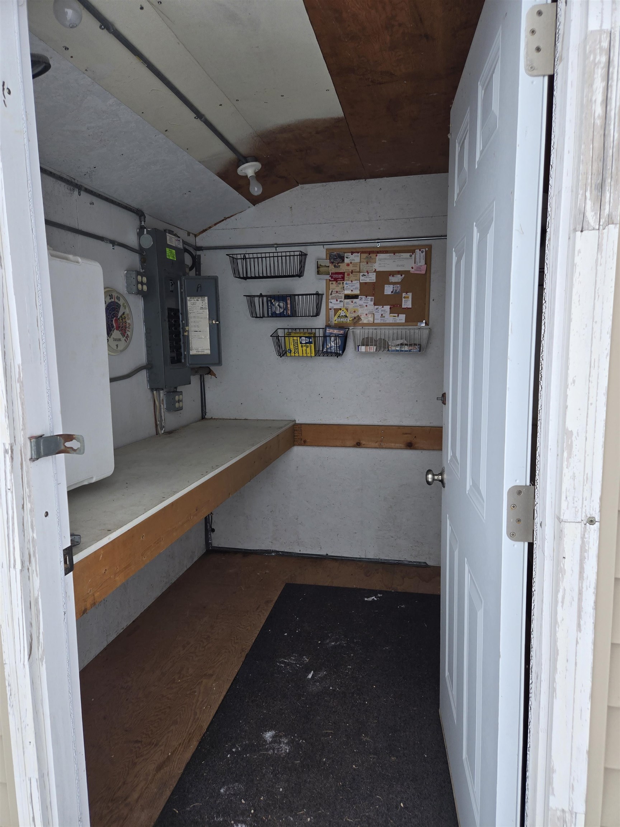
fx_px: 549
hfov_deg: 58.9
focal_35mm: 23
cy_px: 414
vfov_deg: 73.9
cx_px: 310
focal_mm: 5.4
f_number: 1.8
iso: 25
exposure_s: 1/411
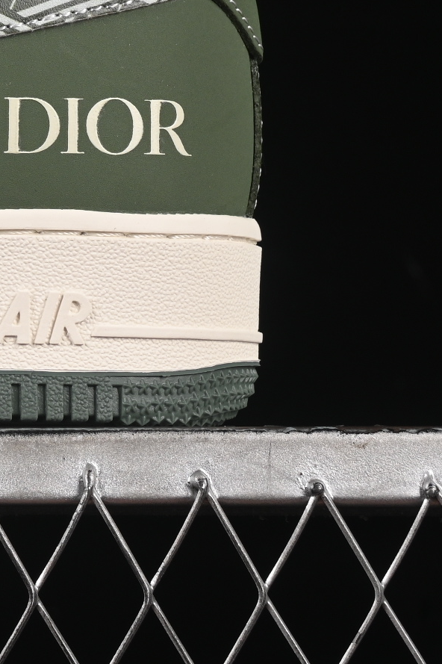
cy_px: -7
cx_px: -469
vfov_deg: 8.7
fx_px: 4331
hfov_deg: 5.7
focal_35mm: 235
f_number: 8
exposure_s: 1/80
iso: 160
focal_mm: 50
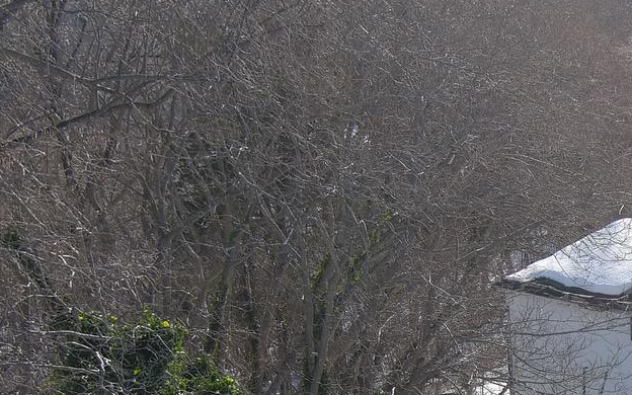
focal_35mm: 97
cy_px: 426
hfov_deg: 19.4
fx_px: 1671
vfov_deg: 13.2
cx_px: 870
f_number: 2.8
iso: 100
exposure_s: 1/500
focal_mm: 10.11
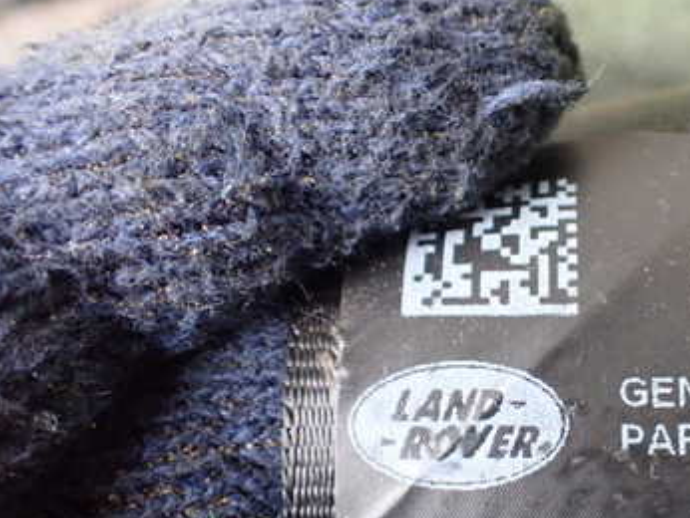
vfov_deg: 27.7
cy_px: 385
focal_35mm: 52
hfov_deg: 35.2
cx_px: 582
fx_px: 1037
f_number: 2.3
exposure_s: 1/30
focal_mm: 5.4
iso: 800
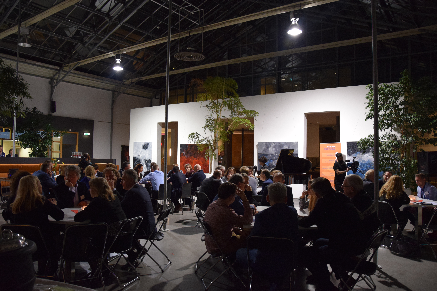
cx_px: 218
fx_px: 328
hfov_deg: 67.4
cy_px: 146
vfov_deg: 47.9
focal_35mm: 27
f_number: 3.5
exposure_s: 1/60
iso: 1800
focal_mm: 18
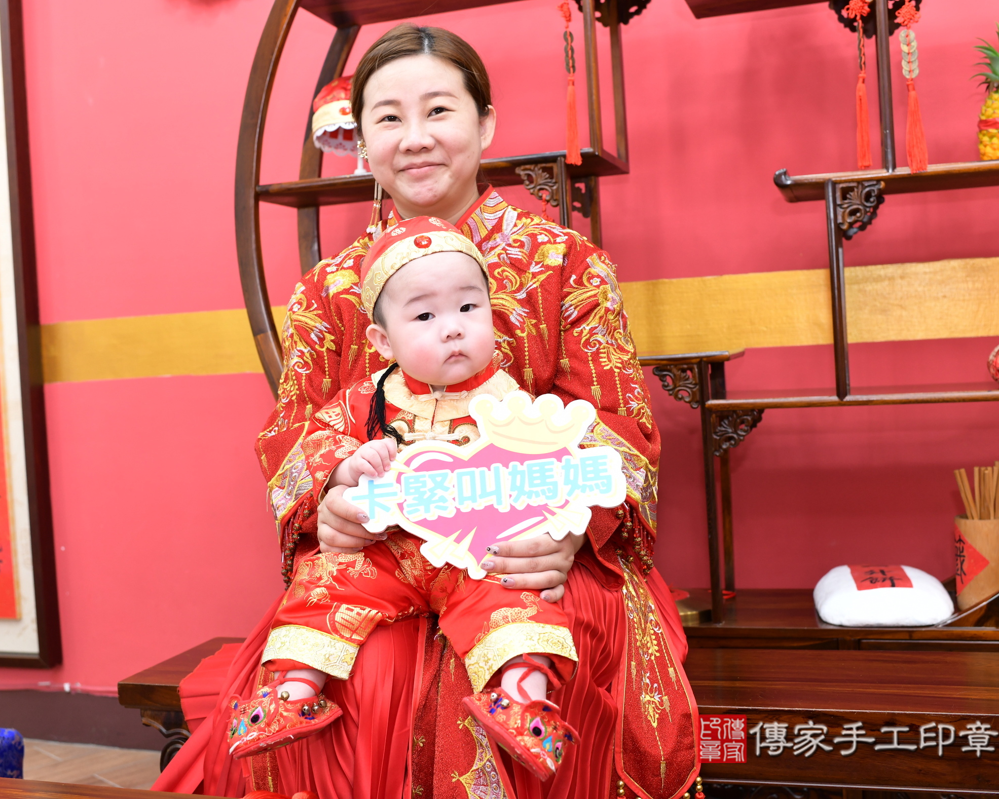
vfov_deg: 37.3
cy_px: 400
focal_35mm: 40
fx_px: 1183
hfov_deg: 45.7
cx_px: 450
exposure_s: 1/200
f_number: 4.5
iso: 800
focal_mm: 35
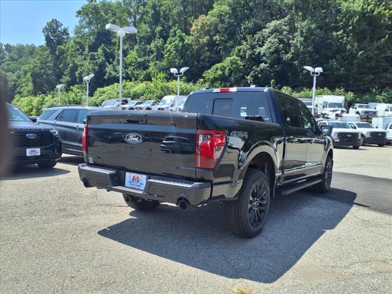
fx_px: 306
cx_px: 196
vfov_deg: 51.4
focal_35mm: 27
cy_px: 147
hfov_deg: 65.3
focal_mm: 3.58
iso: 40
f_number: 1.9
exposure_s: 1/1429
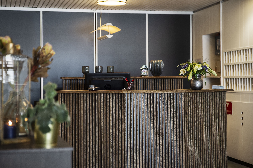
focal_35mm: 63
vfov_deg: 21.6
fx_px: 443
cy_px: 84
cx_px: 126
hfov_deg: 31.9
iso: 400
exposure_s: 1/30
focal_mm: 62
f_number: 2.8
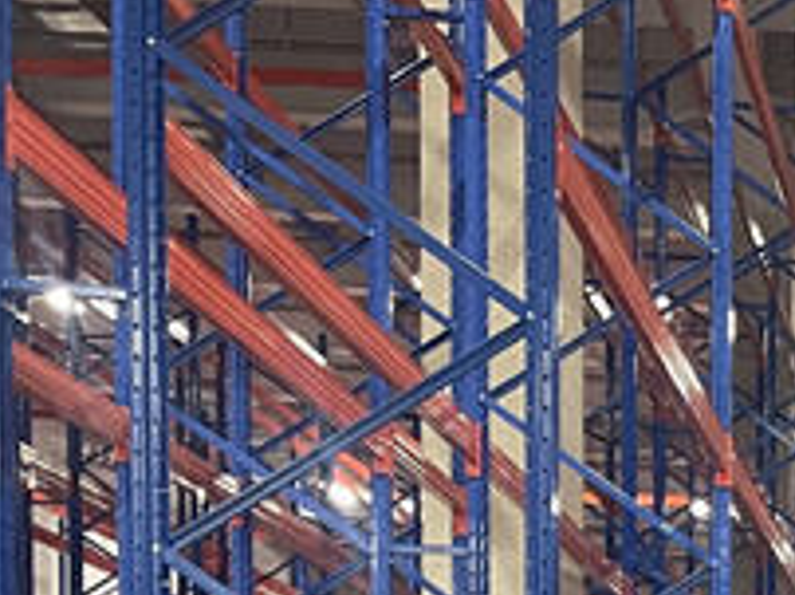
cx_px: 1208
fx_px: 2363
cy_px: 1115
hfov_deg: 17.2
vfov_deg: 12.8
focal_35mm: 103
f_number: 1.6
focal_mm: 5.1
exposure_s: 1/60
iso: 400
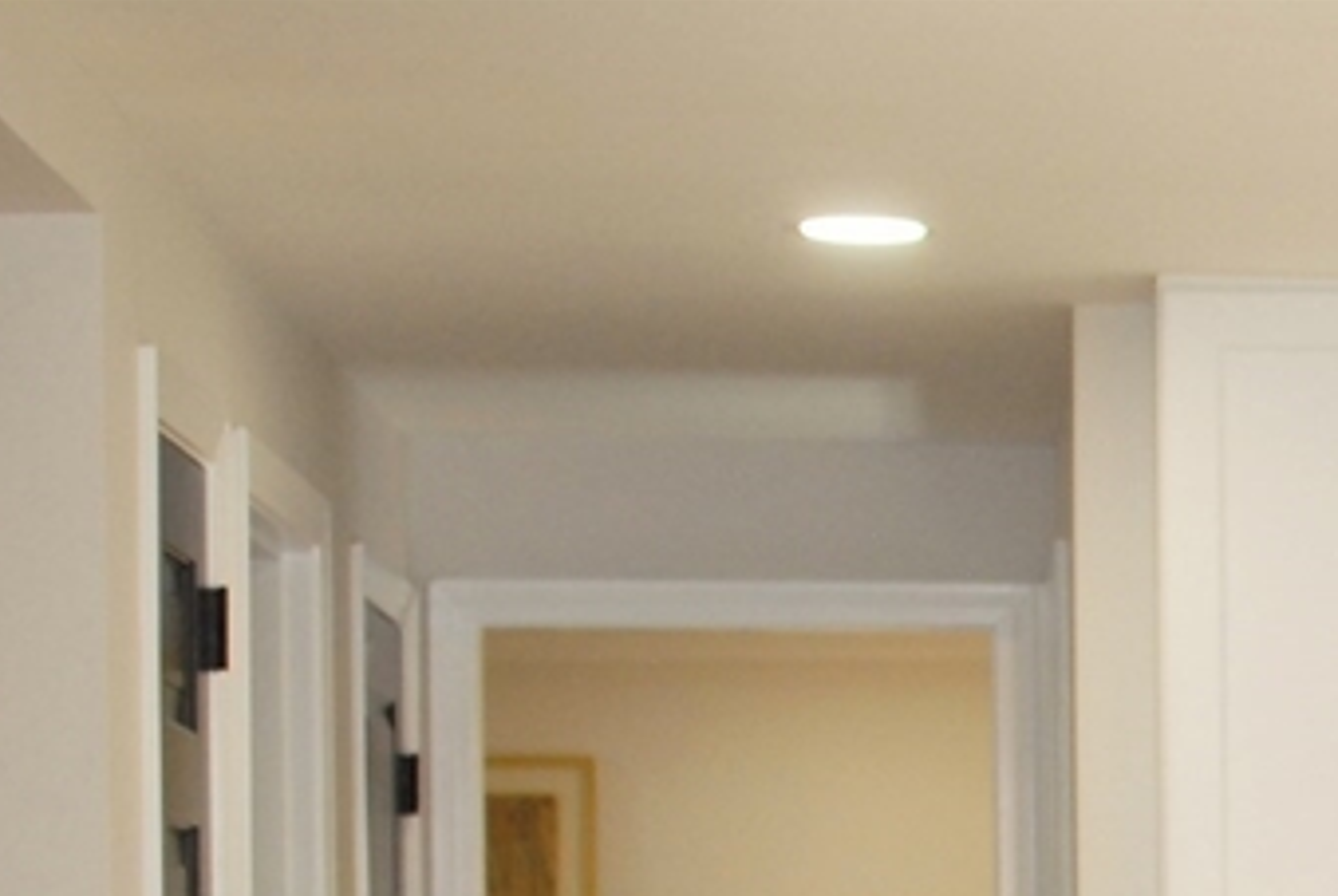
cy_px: 1346
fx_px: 5899
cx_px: 1977
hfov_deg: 12.3
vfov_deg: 8.5
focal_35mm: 159
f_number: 2.5
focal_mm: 35
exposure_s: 1/200
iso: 400
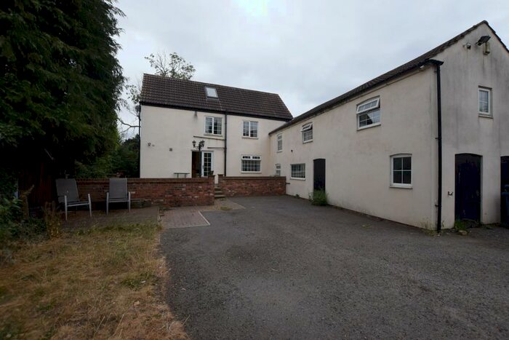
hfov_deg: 100.4
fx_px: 212
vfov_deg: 77.4
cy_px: 170
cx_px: 254
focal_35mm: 15
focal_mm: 10
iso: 400
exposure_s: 1/500
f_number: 8
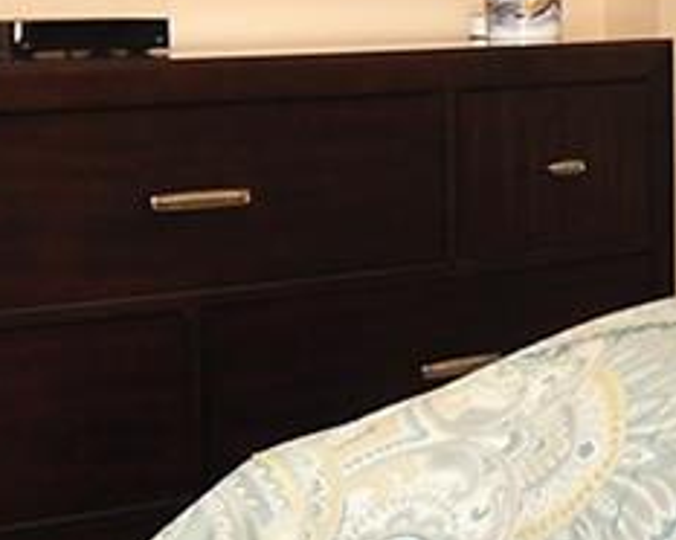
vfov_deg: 13.0
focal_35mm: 116
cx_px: 989
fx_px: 2319
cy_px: -84
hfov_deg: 15.4
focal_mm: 12
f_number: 6.3
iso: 200
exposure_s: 1/60
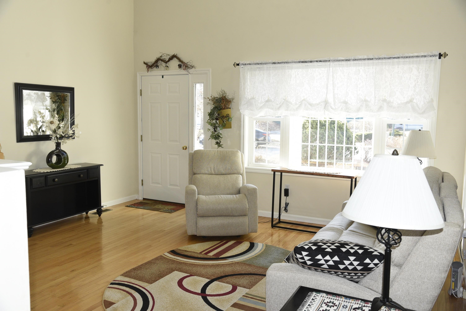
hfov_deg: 60.3
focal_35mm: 31
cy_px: 156
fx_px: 401
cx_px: 233
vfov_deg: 42.4
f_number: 5.6
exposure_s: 1/125
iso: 1000
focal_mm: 31
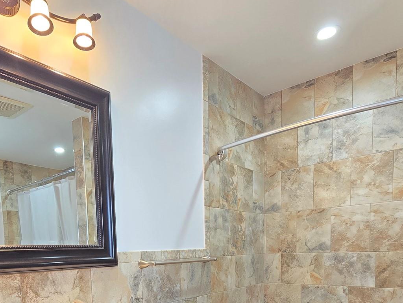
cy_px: 284
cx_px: 154
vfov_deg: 46.6
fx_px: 303
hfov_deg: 66.4
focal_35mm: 26
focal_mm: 2.2
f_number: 2.2
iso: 160
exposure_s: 1/60
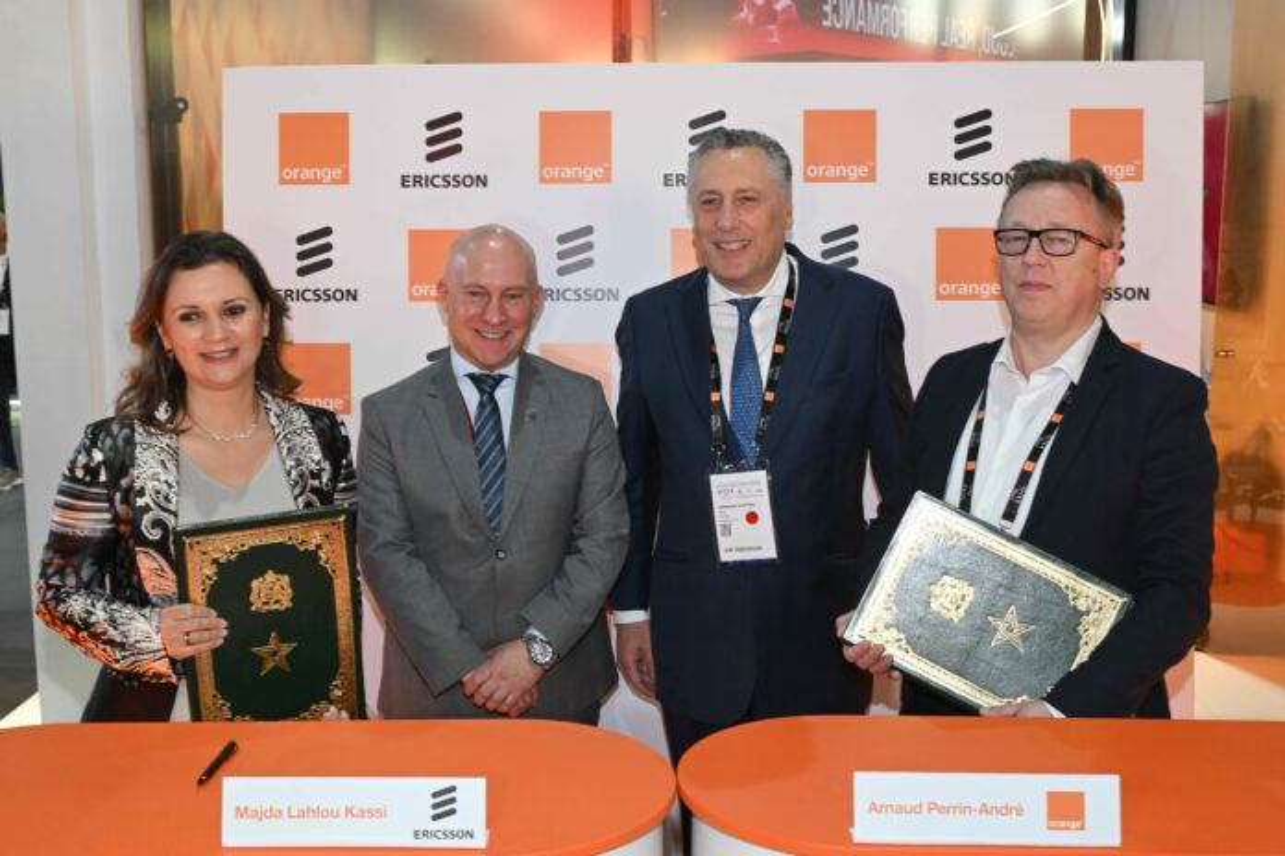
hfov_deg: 46.4
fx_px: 1499
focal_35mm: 42
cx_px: 642
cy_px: 428
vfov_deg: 31.9
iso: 3200
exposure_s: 1/60
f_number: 10
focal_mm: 42
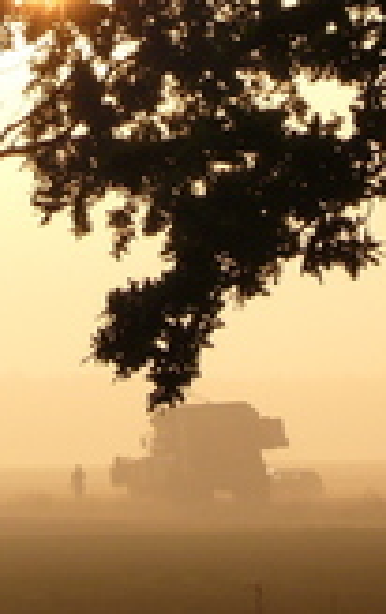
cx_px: 30
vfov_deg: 6.9
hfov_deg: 4.3
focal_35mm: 303
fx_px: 5082
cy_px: 95
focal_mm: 16.8
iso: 80
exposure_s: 1/320
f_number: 5.6
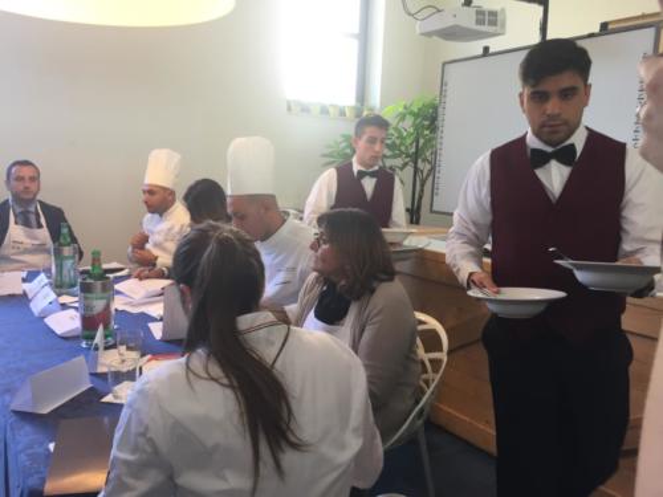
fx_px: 555
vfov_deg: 48.2
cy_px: 248
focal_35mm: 29
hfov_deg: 61.7
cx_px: 332
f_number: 2.2
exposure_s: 1/33
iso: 32
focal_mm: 4.15
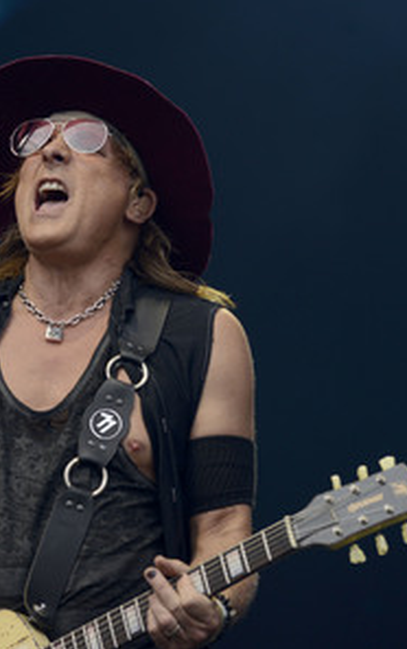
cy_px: 323
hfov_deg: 4.3
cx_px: 106
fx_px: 5476
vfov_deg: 6.8
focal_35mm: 309
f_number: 5
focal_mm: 200
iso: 320
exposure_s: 1/800
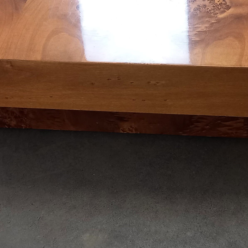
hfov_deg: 23.3
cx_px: 166
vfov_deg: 23.3
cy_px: 157
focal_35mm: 74
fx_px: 600
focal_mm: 4.65
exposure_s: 1/50
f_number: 1.8
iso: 320
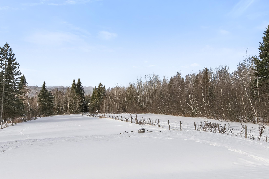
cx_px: 150
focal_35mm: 25
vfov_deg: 51.2
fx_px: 187
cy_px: 90
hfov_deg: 71.3
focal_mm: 11.5
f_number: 8
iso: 100
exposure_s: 1/250
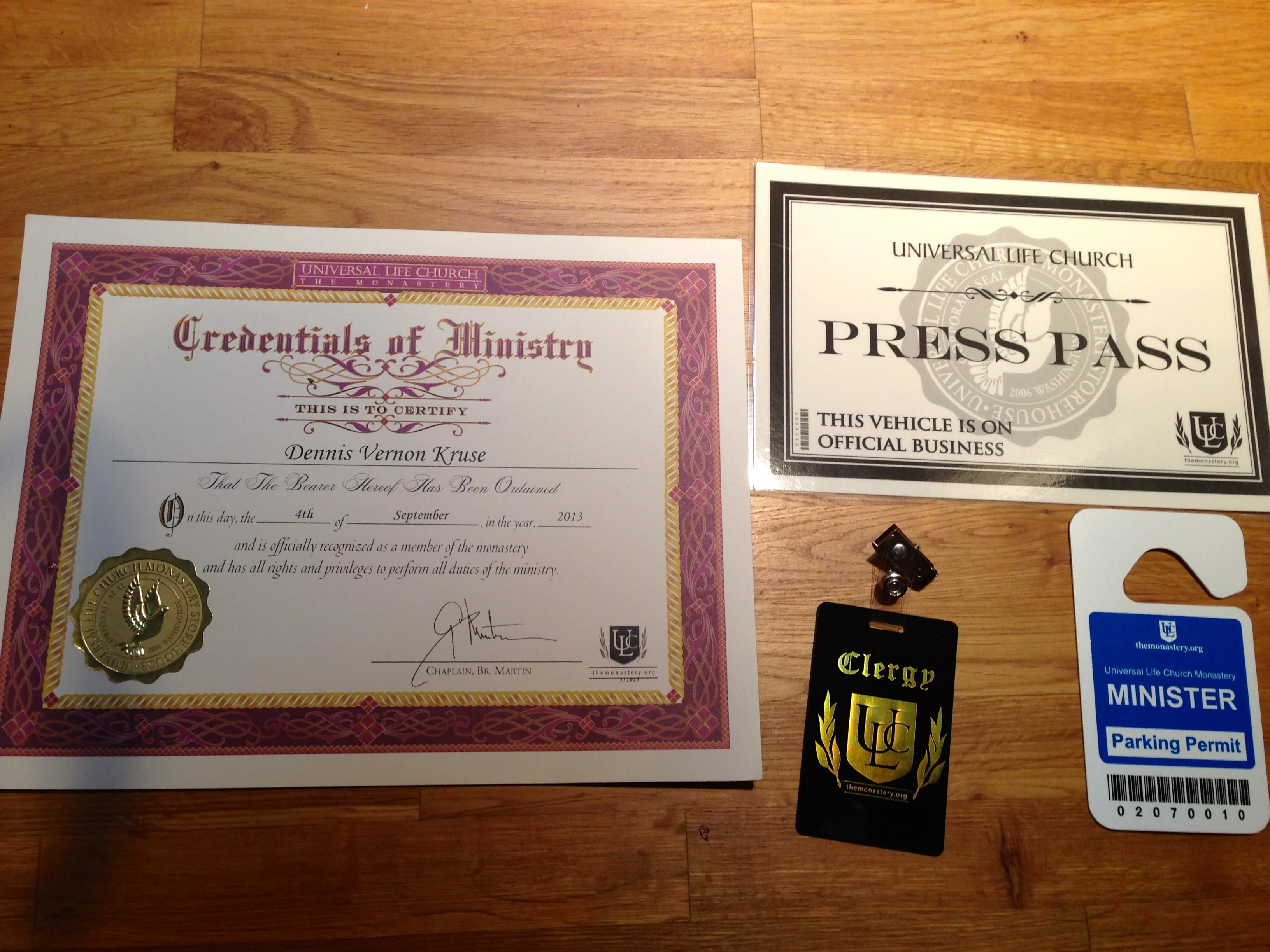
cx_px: 635
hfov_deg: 55.4
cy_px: 476
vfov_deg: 42.9
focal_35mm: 33
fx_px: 1211
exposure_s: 1/20
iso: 64
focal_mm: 4.13
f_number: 2.4
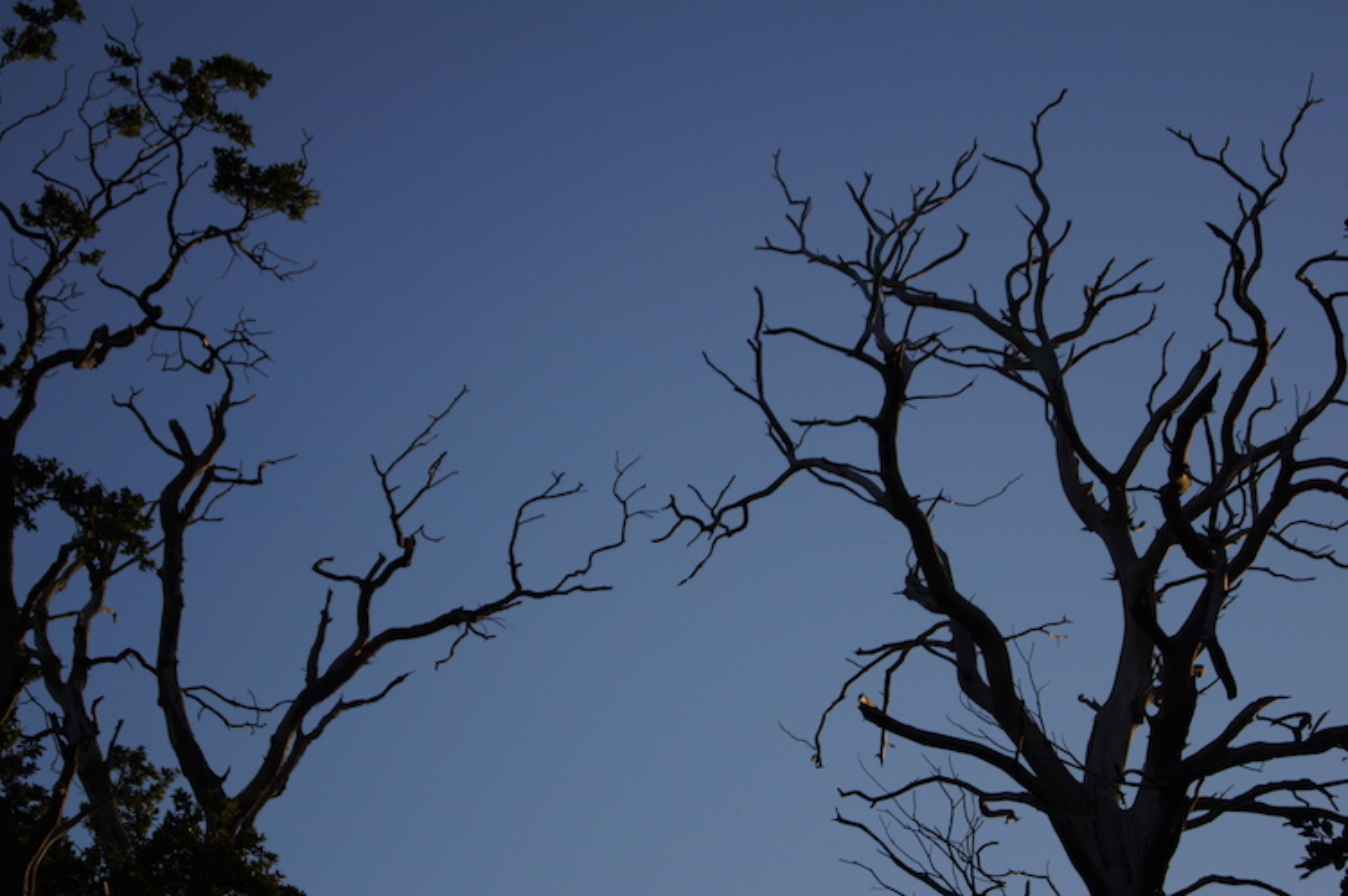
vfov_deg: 16.5
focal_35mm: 82
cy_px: 448
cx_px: 674
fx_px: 3087
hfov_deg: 24.6
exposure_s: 1/800
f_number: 5.6
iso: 100
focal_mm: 55
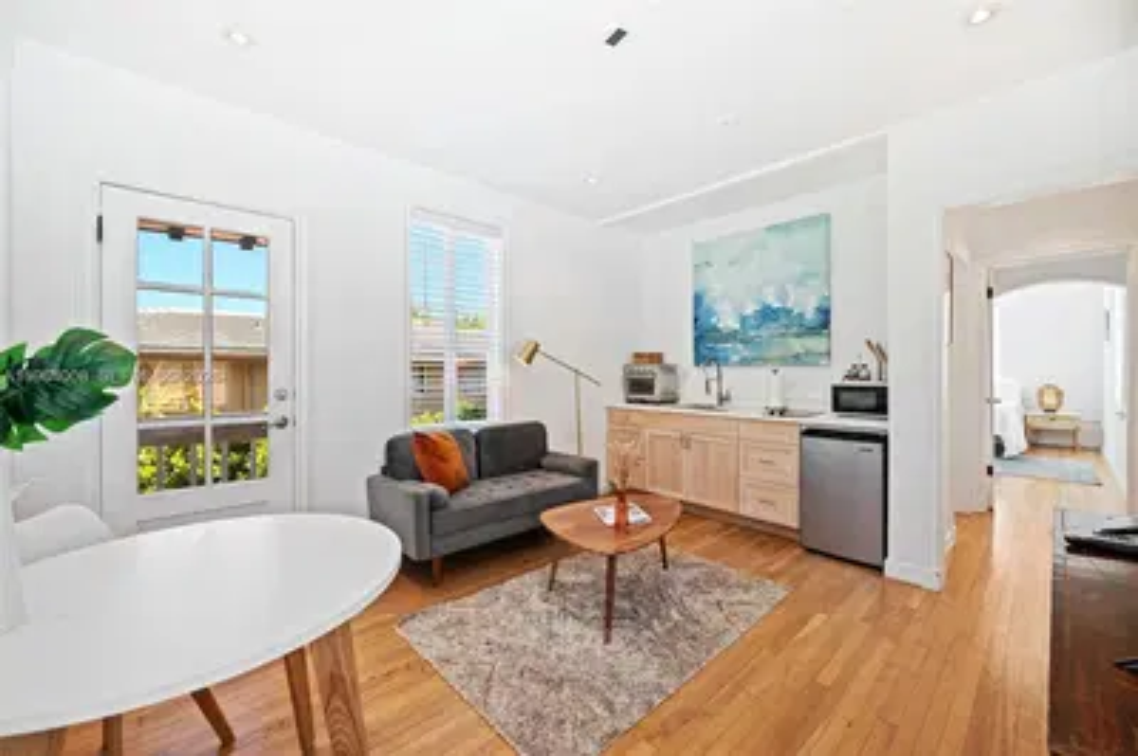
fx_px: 442
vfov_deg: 81.1
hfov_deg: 104.3
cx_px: 569
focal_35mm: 14
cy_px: 378
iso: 100
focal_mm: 14
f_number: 3.5
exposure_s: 1/50
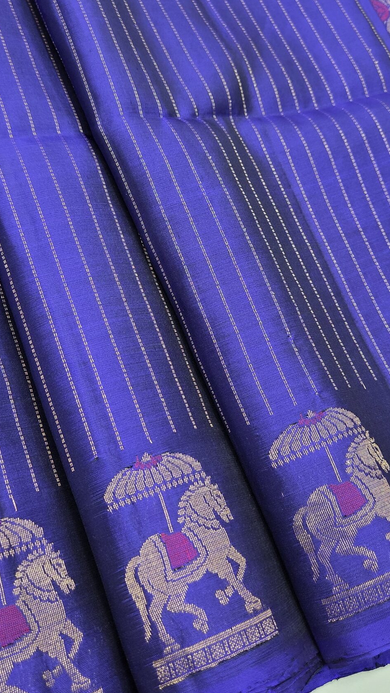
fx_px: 698
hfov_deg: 31.2
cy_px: 298
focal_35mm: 38
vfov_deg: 52.6
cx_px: 185
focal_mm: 5.4
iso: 100
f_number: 1.8
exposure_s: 1/100
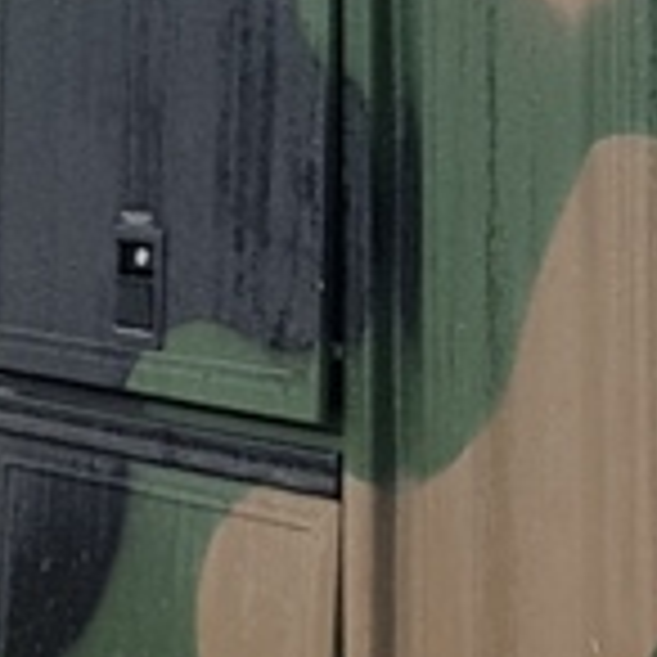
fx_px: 4058
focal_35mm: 189
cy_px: -418
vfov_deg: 9.0
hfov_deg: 8.0
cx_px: -1292
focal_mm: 4.2
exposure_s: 1/980
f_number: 1.7
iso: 50
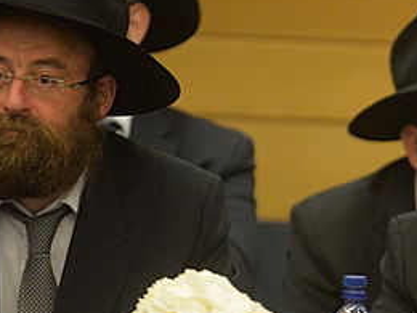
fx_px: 6059
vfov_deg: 3.0
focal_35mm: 503
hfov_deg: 3.9
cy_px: 175
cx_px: 577
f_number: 2.8
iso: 2000
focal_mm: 170
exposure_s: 1/200
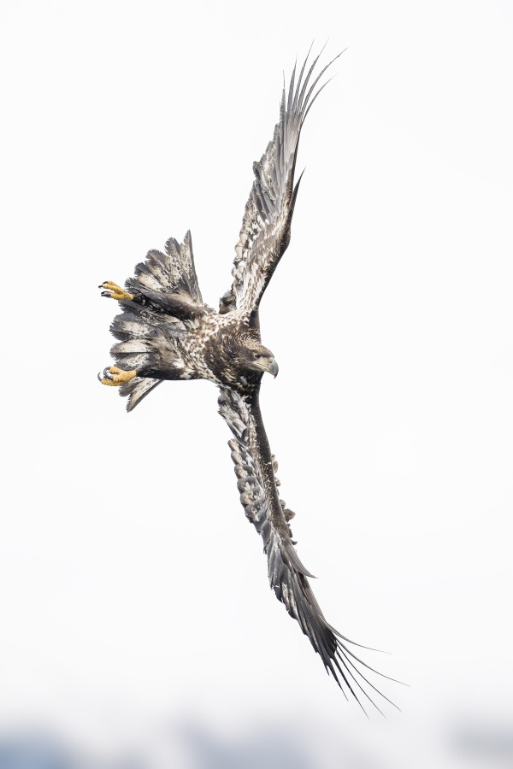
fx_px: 6412
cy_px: 384
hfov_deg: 4.6
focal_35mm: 300
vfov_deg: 6.9
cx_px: 256
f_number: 2.8
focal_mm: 300
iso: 3200
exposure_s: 1/2500
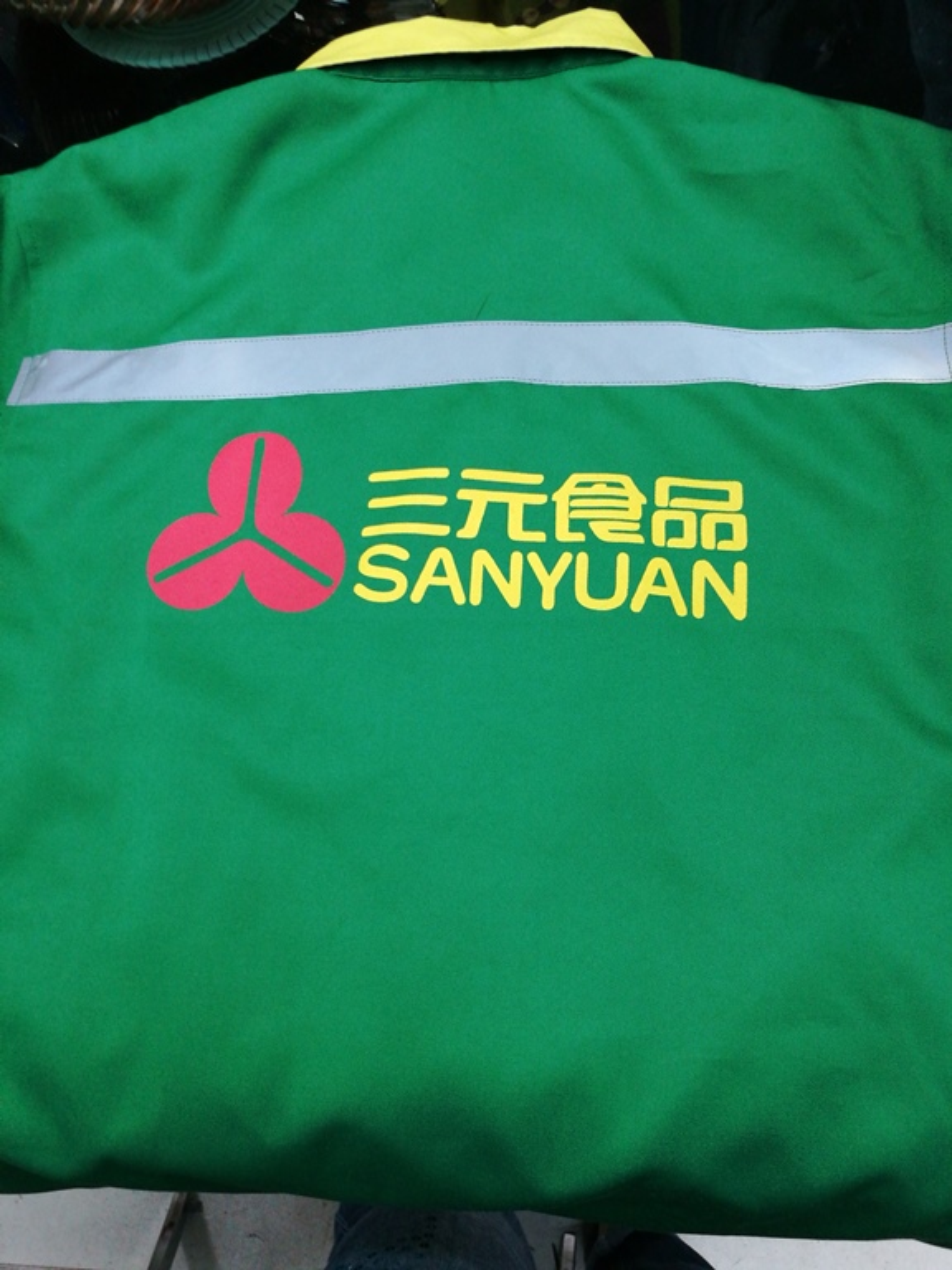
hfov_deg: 51.4
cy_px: 635
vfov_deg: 65.3
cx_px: 476
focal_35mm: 27
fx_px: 990
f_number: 2.2
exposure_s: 1/33.3
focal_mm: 4.5
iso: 250
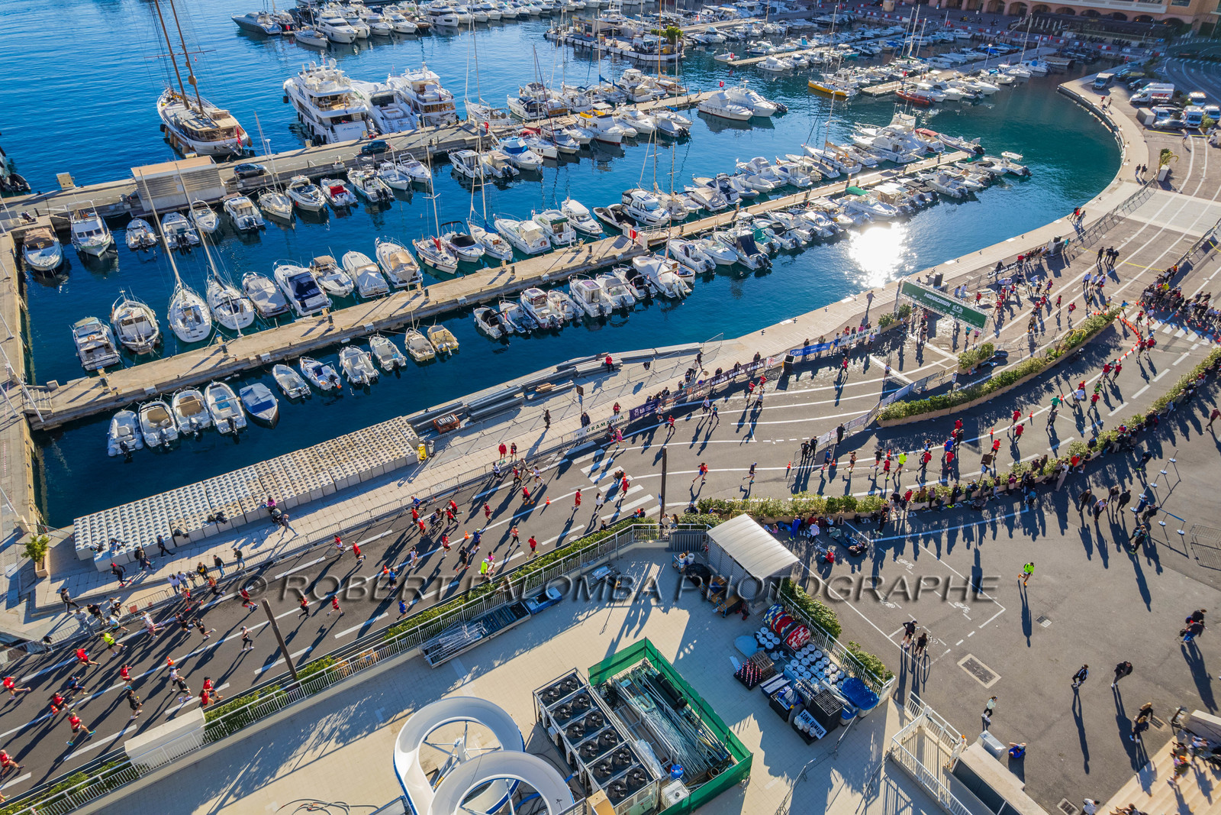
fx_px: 746
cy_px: 408
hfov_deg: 78.6
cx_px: 610
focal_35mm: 22
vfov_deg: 57.2
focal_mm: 8.4
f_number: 2.8
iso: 100
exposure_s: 1/1000
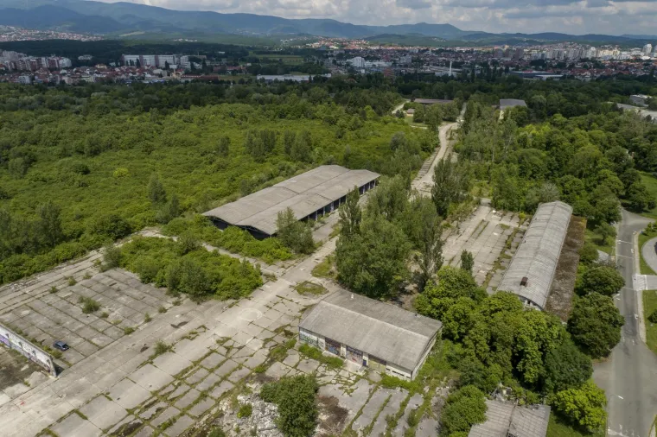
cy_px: 218
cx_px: 328
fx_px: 438
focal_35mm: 24
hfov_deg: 73.8
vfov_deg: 53.1
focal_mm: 8.8
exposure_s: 1/100
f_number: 8
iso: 100
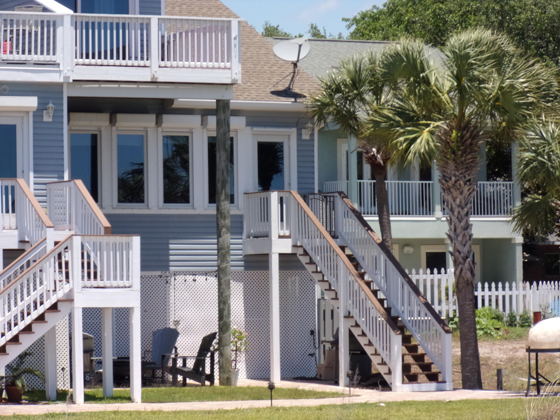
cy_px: 210
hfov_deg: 12.7
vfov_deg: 9.5
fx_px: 2524
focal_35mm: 156
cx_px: 280
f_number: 5.6
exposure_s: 1/400
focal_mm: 28
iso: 80
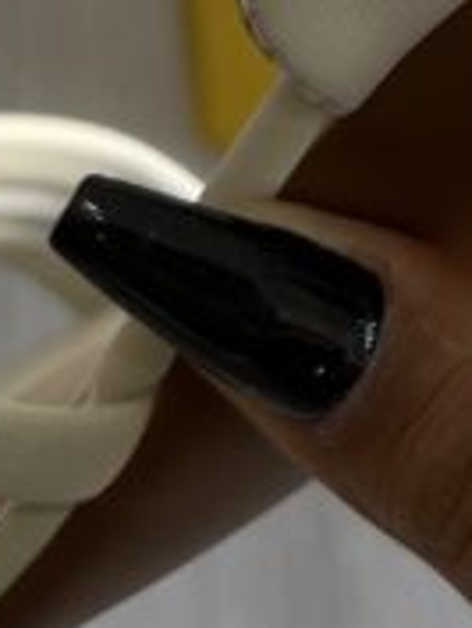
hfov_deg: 10.2
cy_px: -389
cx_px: 852
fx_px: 2488
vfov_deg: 13.4
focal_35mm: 137
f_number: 1.5
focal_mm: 5.7
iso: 32
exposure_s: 1/129
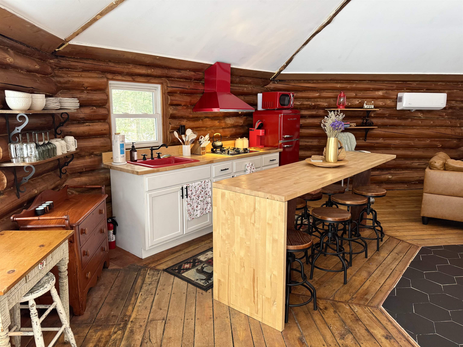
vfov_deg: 56.8
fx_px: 321
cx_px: 232
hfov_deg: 71.6
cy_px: 174
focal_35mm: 24
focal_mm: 6.76
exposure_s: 1/60
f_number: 1.78
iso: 250
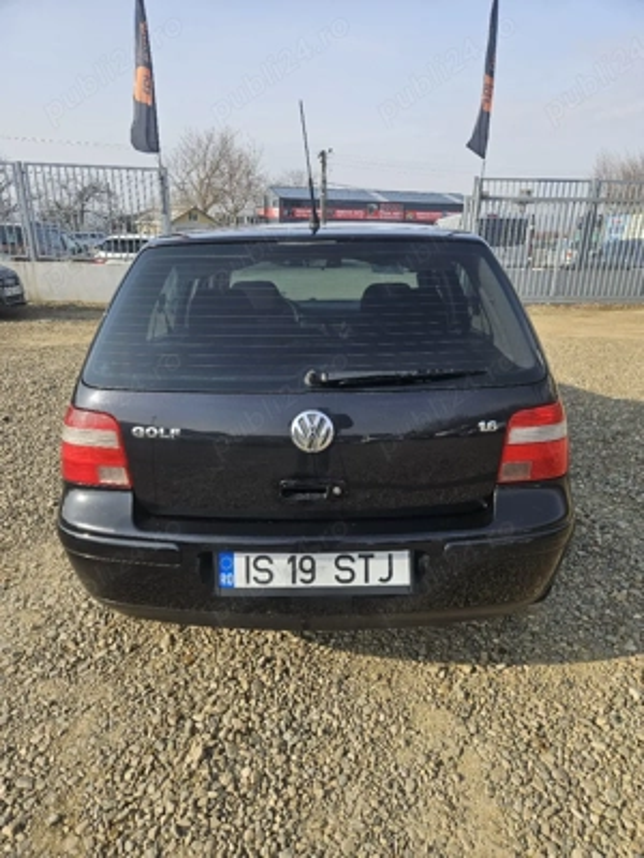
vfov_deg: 73.9
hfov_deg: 58.9
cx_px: 322
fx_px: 571
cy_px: 429
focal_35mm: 23
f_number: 1.8
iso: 40
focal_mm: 5.4
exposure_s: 1/1429
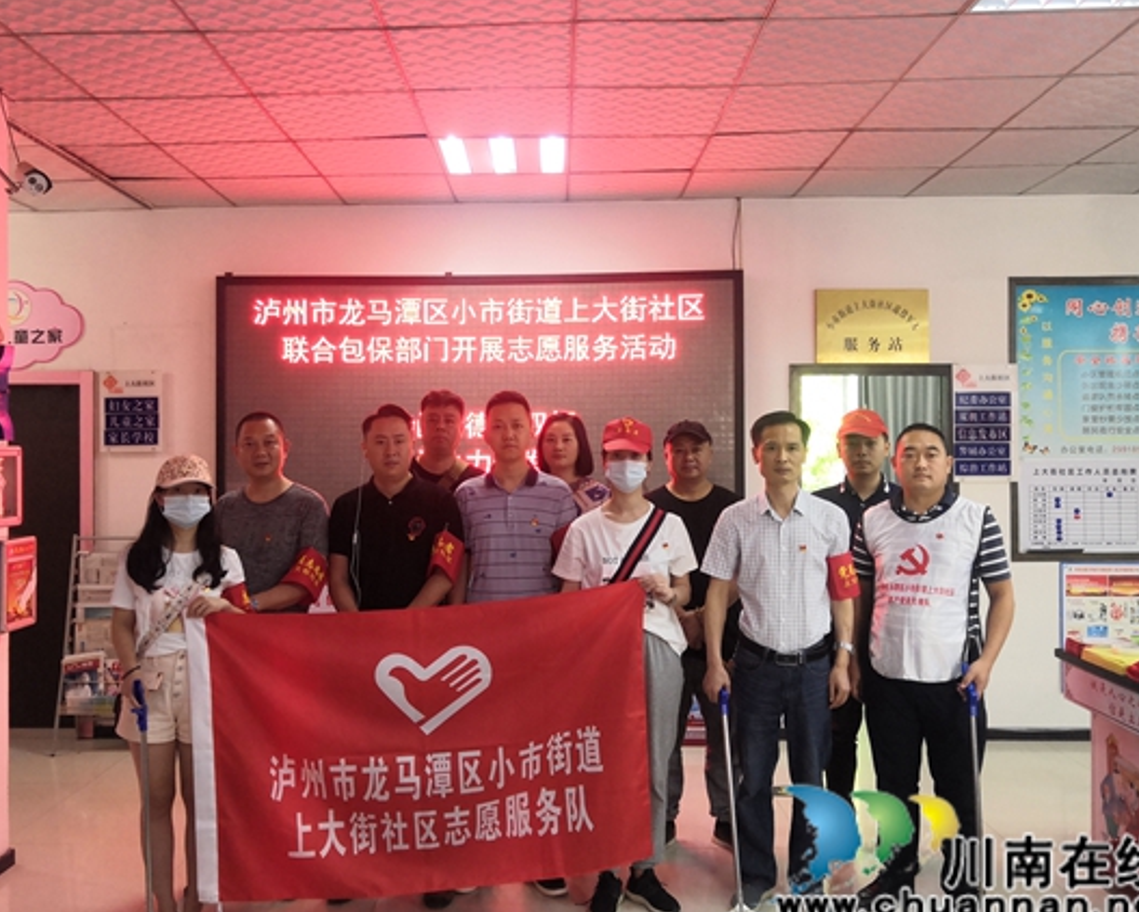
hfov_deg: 55.6
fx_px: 1079
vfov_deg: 45.8
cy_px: 437
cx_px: 521
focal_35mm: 32
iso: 320
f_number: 1.8
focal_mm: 3.95
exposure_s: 1/33.3
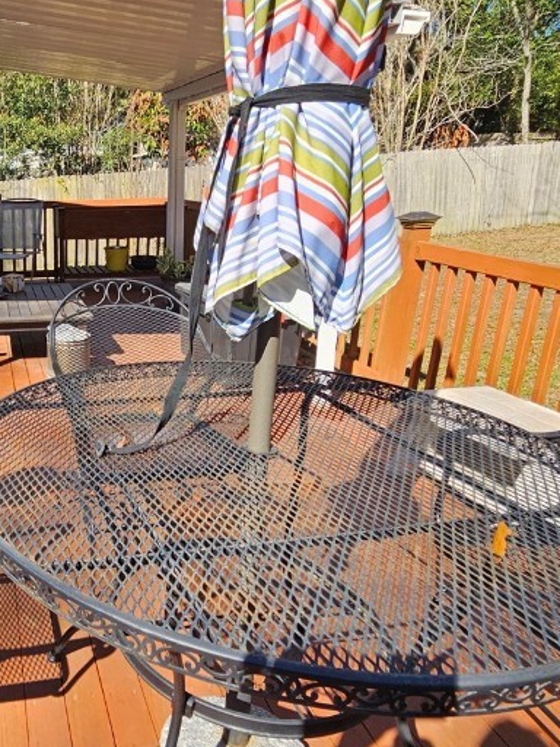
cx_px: 51
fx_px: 561
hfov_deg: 47.4
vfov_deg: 67.2
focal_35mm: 26
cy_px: 347
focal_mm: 2.2
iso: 50
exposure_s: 1/1005
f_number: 2.2
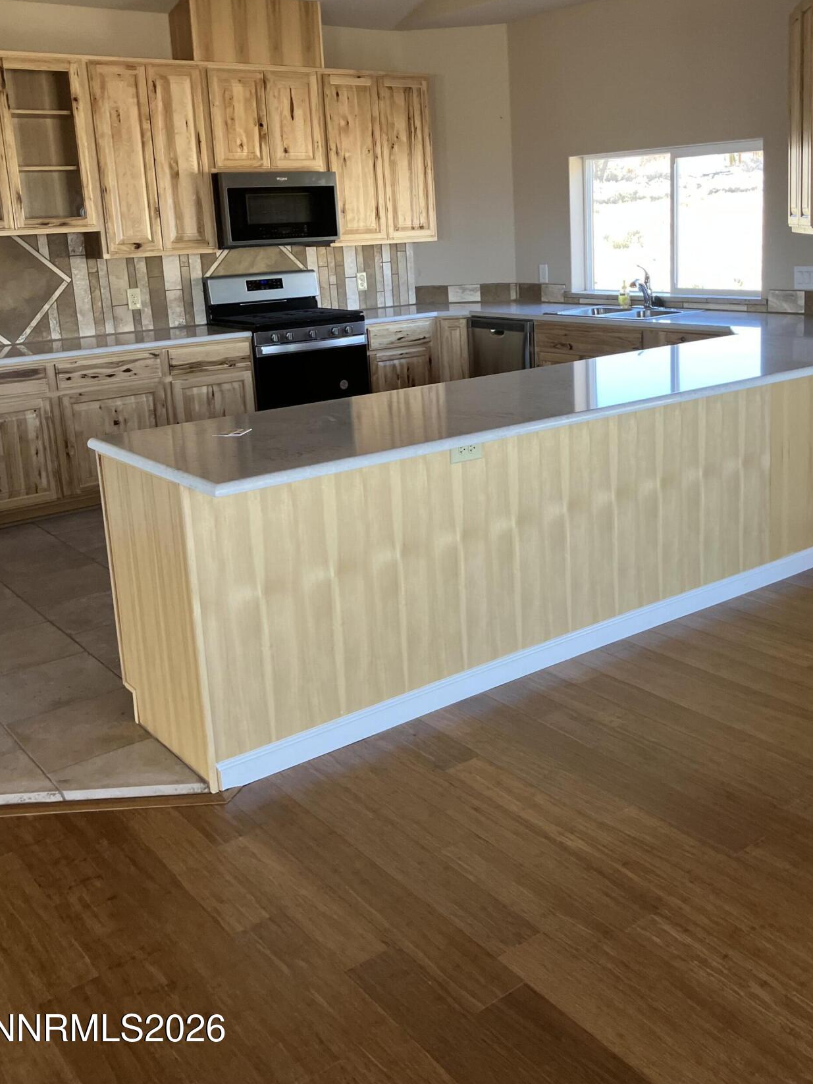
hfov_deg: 41.6
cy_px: 430
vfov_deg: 53.6
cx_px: 479
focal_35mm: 34
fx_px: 1065
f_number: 1.8
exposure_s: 1/120
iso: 80
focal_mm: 3.99
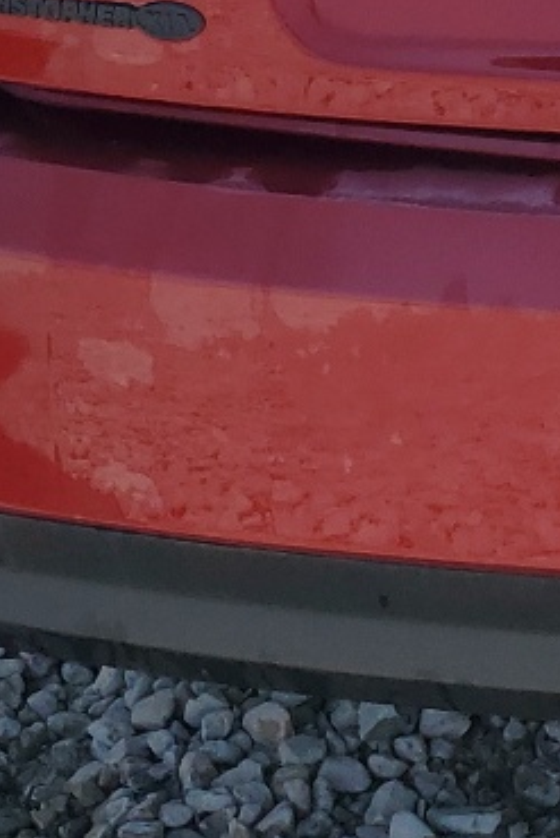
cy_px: -116
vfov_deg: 16.9
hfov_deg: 11.3
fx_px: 2727
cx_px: 794
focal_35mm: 117
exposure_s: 1/2500
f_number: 1.5
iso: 50
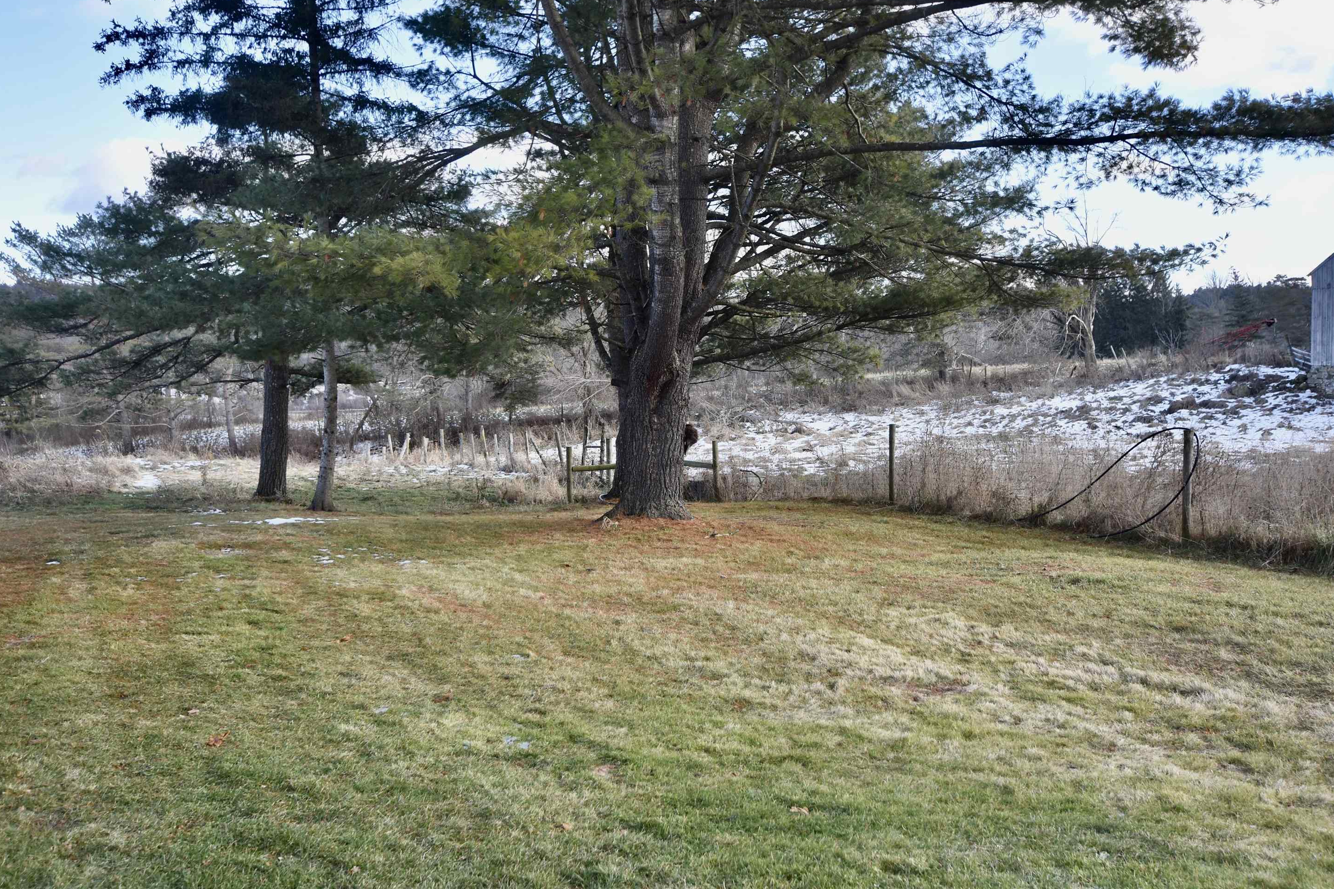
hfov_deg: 58.7
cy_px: 431
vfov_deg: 41.1
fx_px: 1186
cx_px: 687
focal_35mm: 32
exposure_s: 1/125
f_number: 5.6
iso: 100
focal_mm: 20
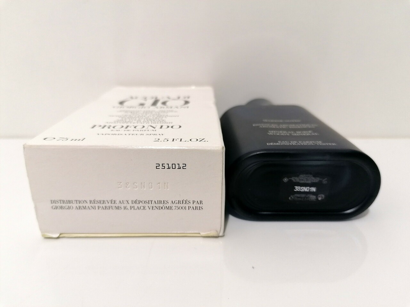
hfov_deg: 65.3
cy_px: 154
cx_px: 205
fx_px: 320
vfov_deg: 51.4
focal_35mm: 27
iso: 125
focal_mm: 4.75
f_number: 1.8
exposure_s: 1/50
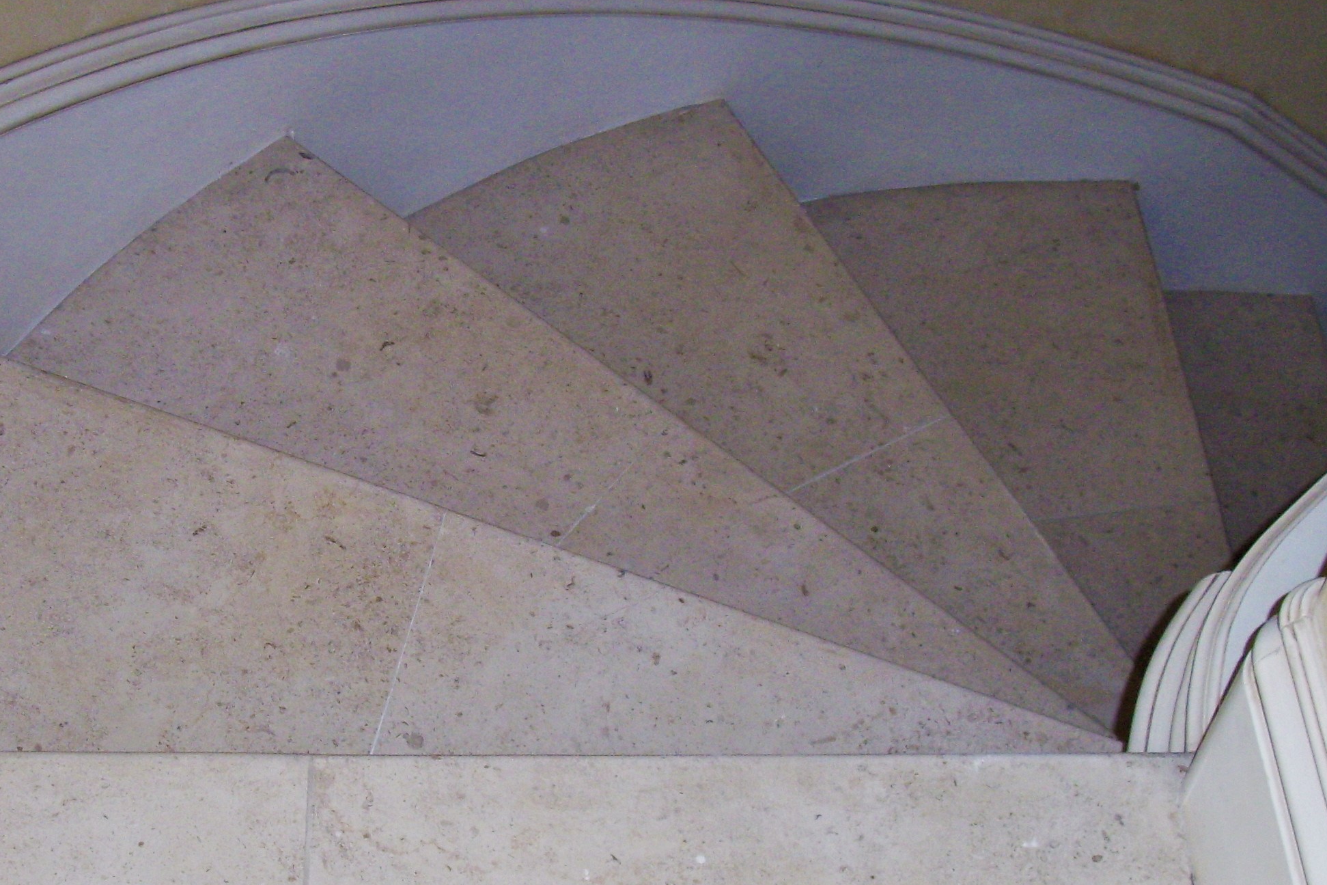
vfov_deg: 22.6
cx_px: 393
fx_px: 2211
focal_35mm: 60
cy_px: 553
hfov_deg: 33.0
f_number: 2.9
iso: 80
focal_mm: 5.7
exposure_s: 1/40
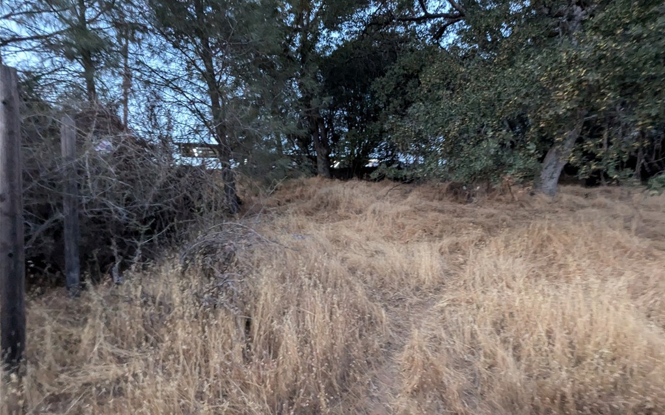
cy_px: 206
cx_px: 332
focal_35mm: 17
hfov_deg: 94.4
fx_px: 308
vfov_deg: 68.0
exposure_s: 1/23.8
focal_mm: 2.22
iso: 478
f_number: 2.2
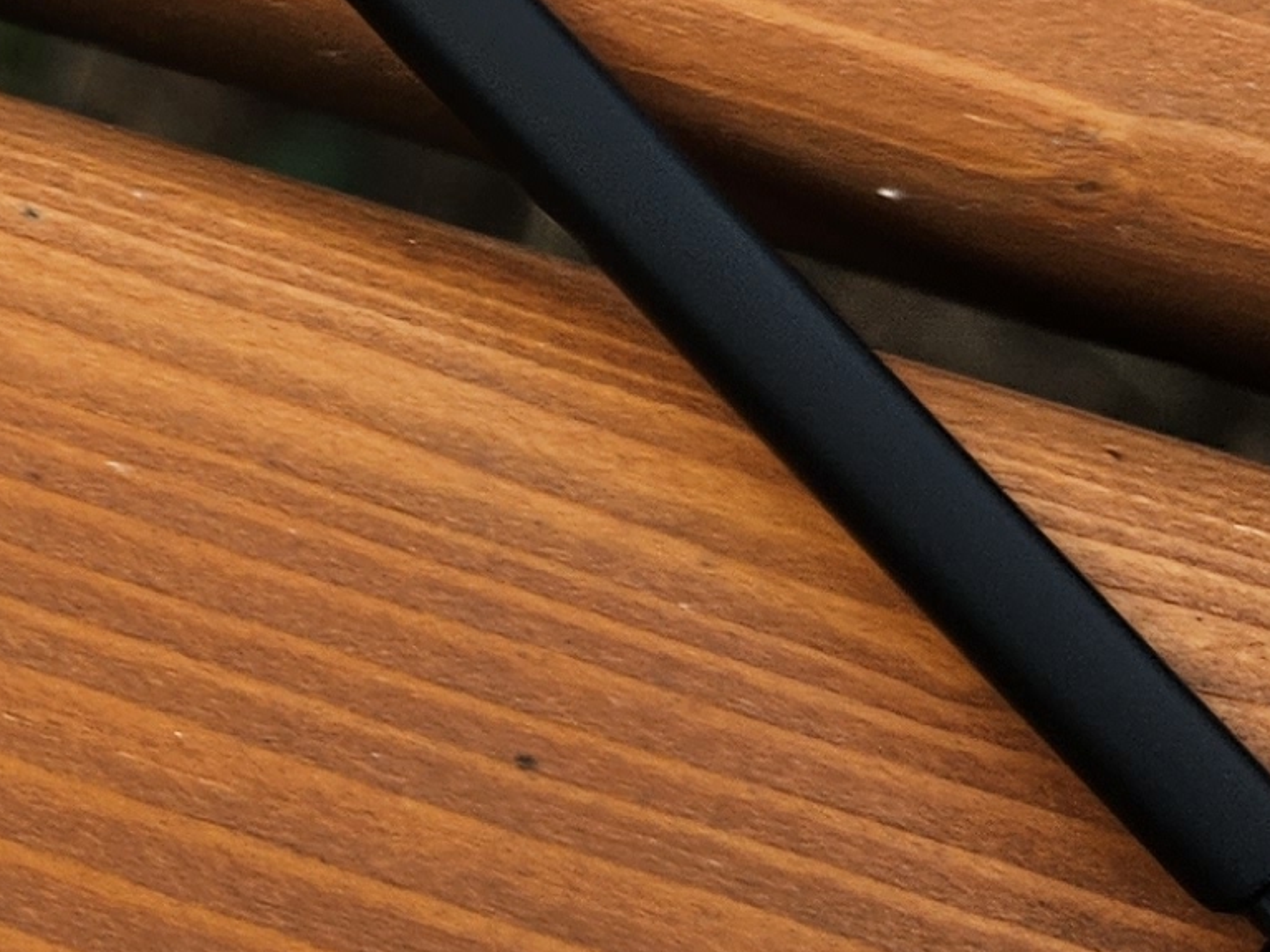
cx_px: -1253
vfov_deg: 12.0
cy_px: -262
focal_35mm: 120
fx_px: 4402
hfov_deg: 13.9
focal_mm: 5.4
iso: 25
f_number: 1.8
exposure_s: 1/193
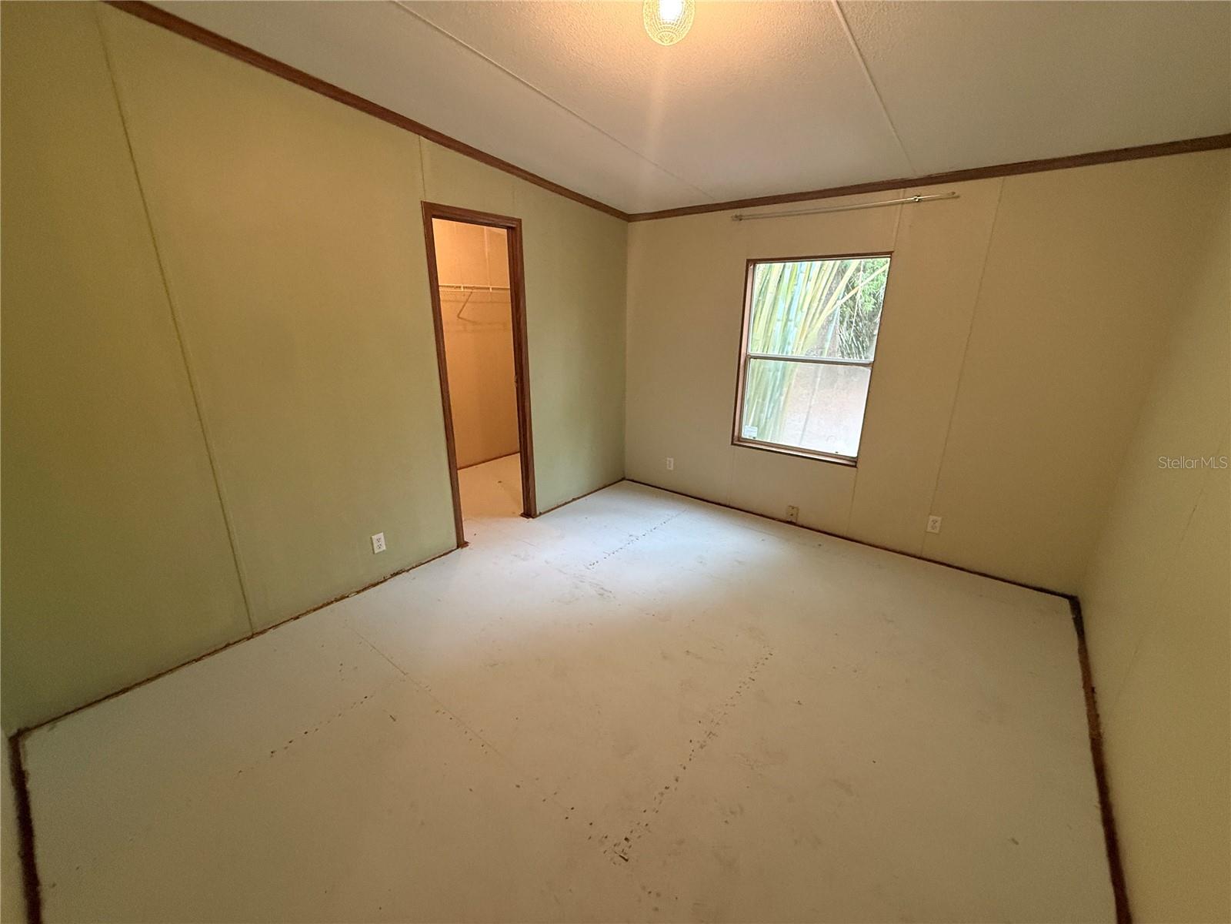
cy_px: 462
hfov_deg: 102.1
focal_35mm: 14
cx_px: 616
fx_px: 498
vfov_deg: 85.7
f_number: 2.2
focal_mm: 2.22
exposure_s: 1/60
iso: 400
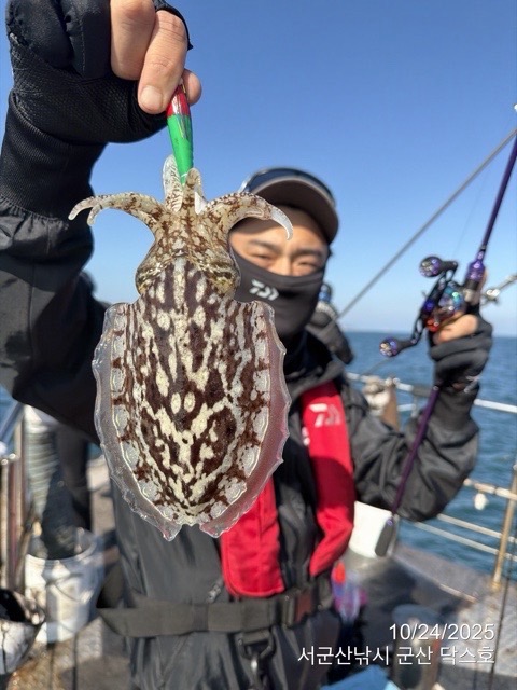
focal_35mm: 24
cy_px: 345
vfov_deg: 71.6
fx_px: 478
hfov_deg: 56.8
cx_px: 258
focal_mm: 6.76
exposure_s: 1/8130
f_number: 1.78
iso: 320
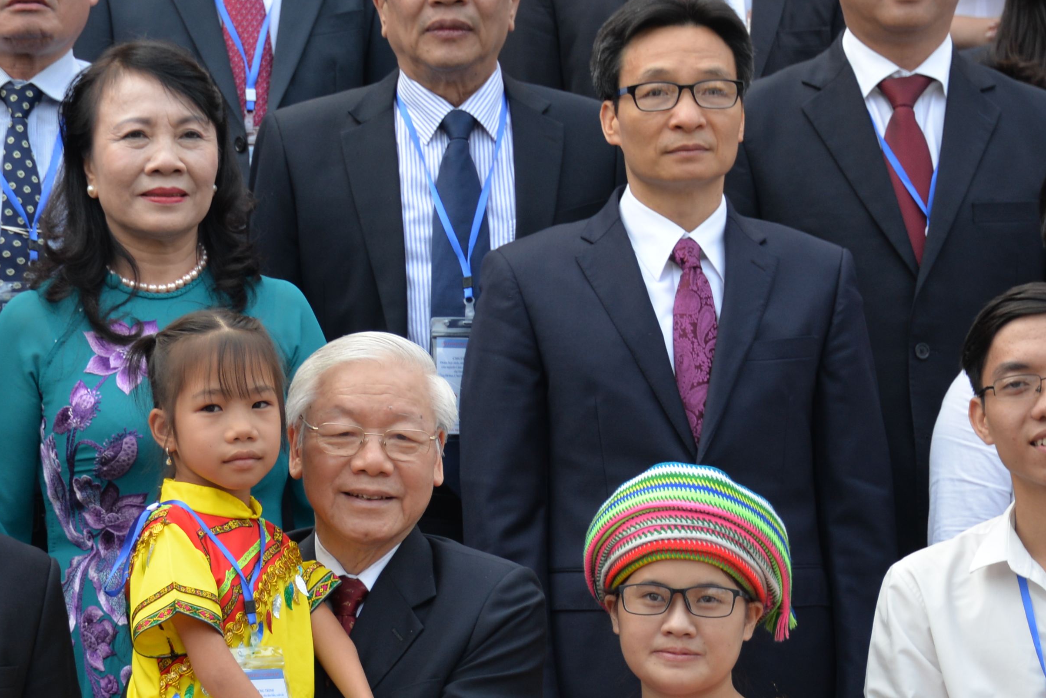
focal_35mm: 280
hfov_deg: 7.3
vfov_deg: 4.9
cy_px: 396
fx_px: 8138
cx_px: 232
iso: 400
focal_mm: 112
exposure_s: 1/250
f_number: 5.3
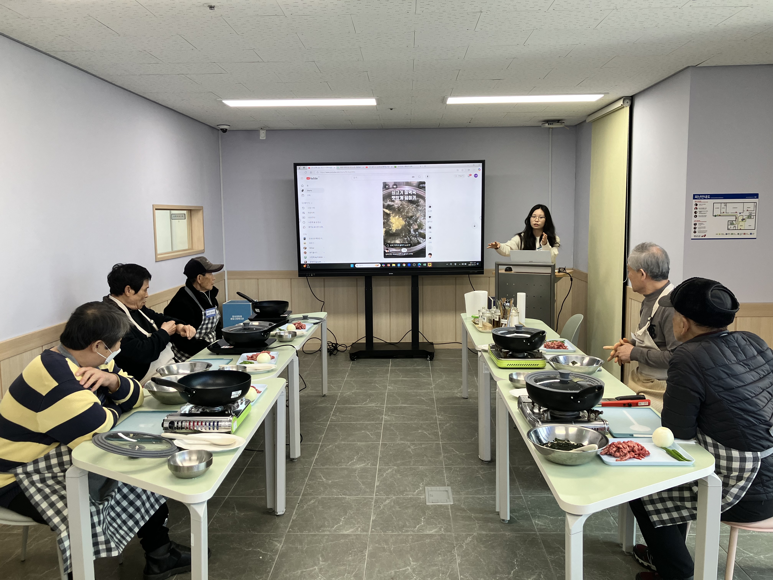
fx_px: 625
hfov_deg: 63.4
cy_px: 290
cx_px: 386
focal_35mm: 28
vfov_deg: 49.7
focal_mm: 3.99
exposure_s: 1/120
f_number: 1.8
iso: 80
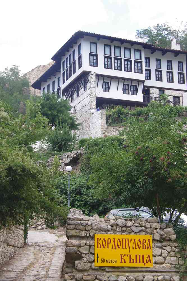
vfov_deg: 28.1
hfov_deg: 18.9
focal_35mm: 72
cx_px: 94
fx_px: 561
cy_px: 140
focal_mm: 47.5
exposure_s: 1/80
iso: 200
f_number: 7.1
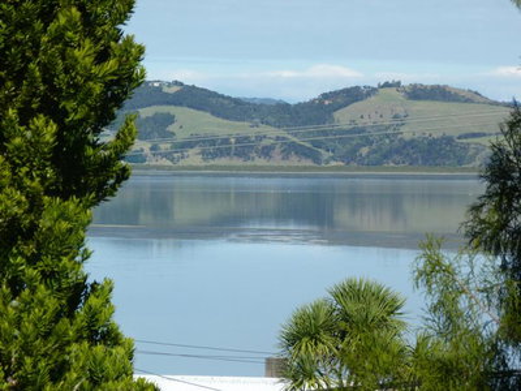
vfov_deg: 5.3
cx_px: 260
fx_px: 4184
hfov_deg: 7.1
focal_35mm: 278
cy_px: 196
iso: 80
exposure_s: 1/400
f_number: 5.6
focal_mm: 50
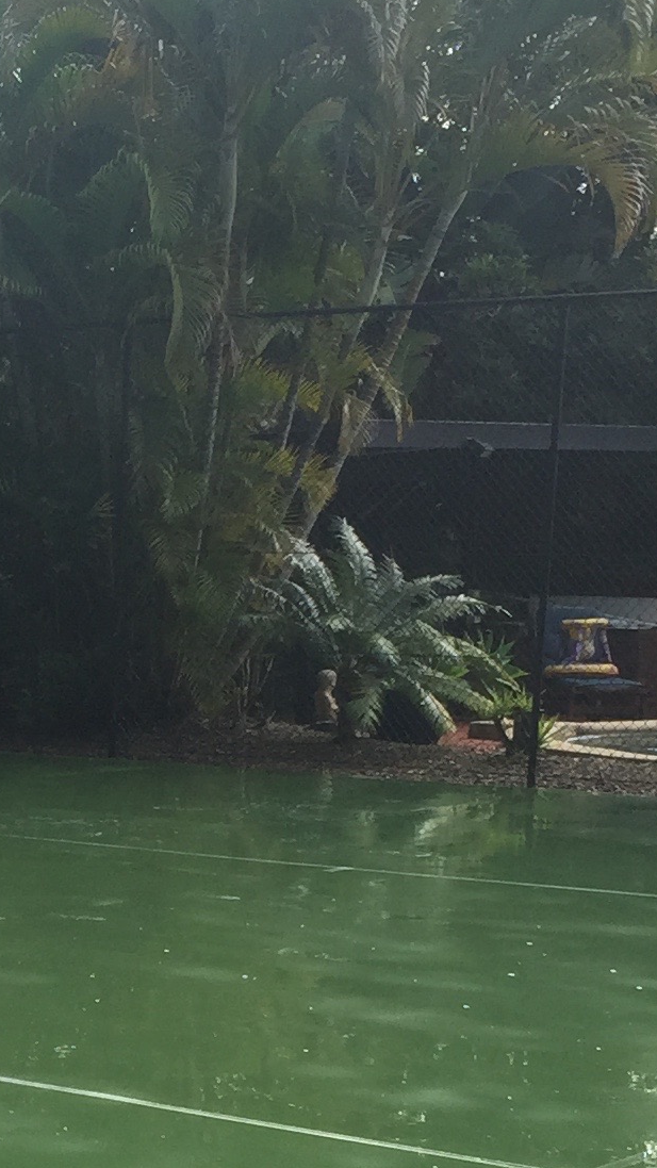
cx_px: -299
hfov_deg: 12.3
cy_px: 983
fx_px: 2911
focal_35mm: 94
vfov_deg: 22.3
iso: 32
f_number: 2.2
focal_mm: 4.15
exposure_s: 1/920
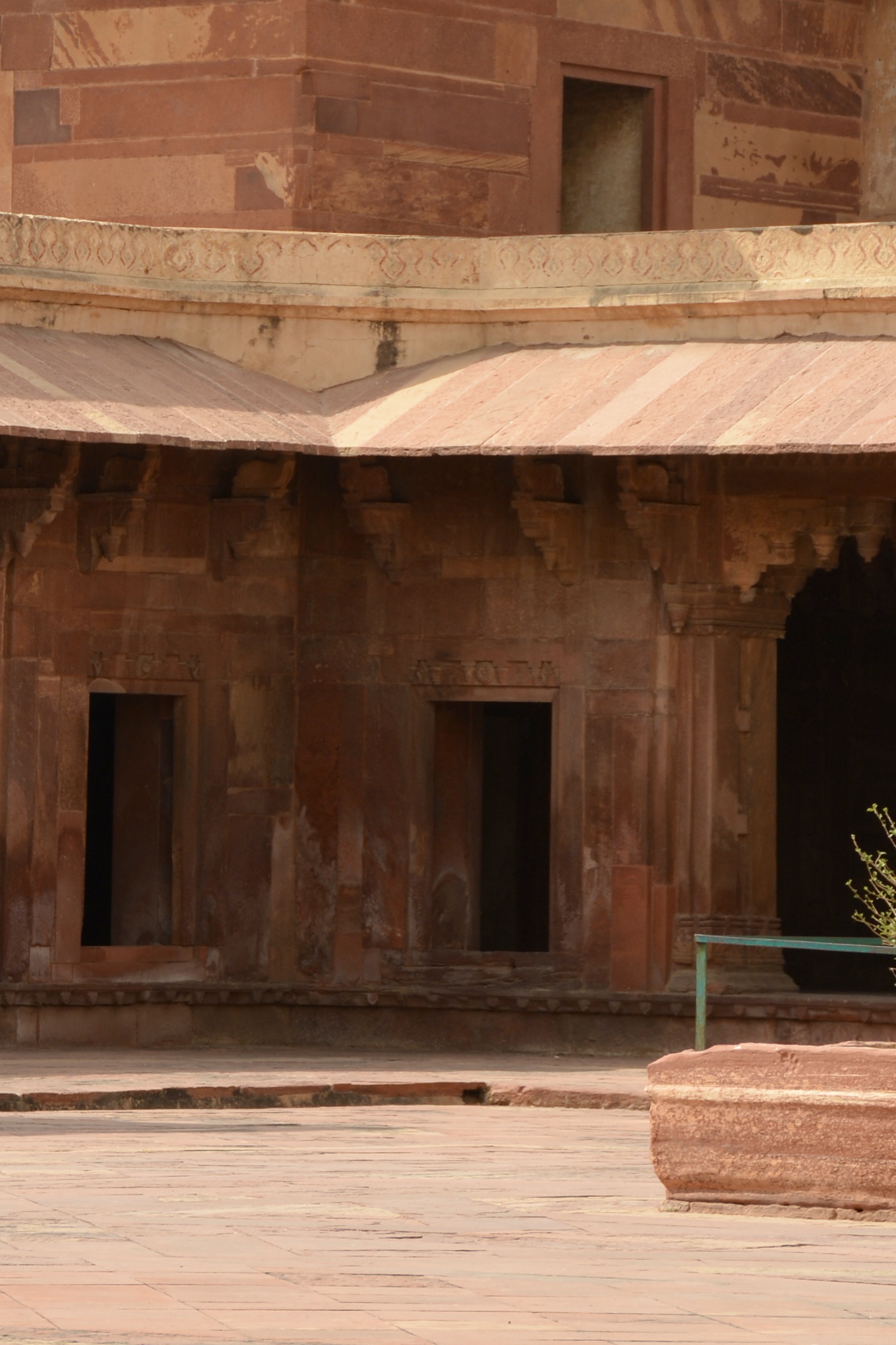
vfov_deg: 8.9
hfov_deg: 6.0
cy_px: -10
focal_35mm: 230
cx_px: 439
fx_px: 8587
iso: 100
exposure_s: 1/200
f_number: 9
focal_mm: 62
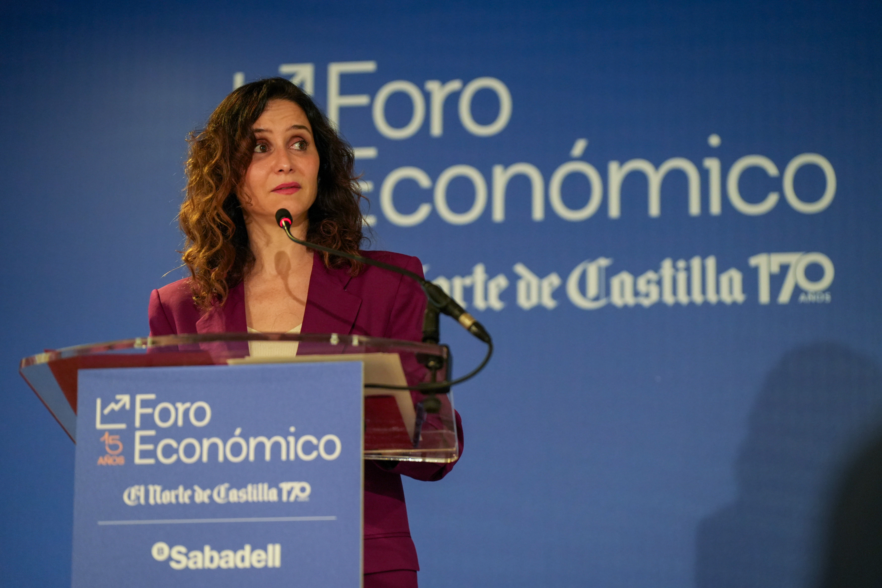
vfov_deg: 12.5
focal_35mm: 110
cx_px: 441
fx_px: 2695
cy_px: 294
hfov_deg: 18.6
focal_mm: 110
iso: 2500
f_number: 2.8
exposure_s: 1/200
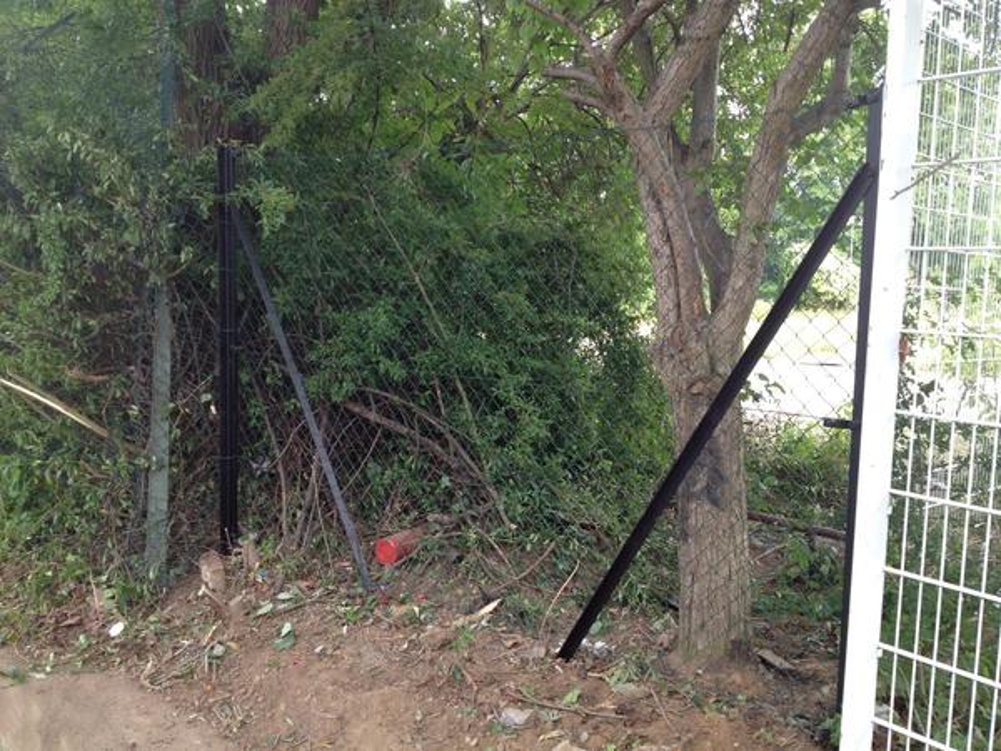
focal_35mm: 35
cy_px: 376
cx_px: 500
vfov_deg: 40.7
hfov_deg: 52.6
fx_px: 1012
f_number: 2.4
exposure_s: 1/120
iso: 80
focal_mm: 4.28
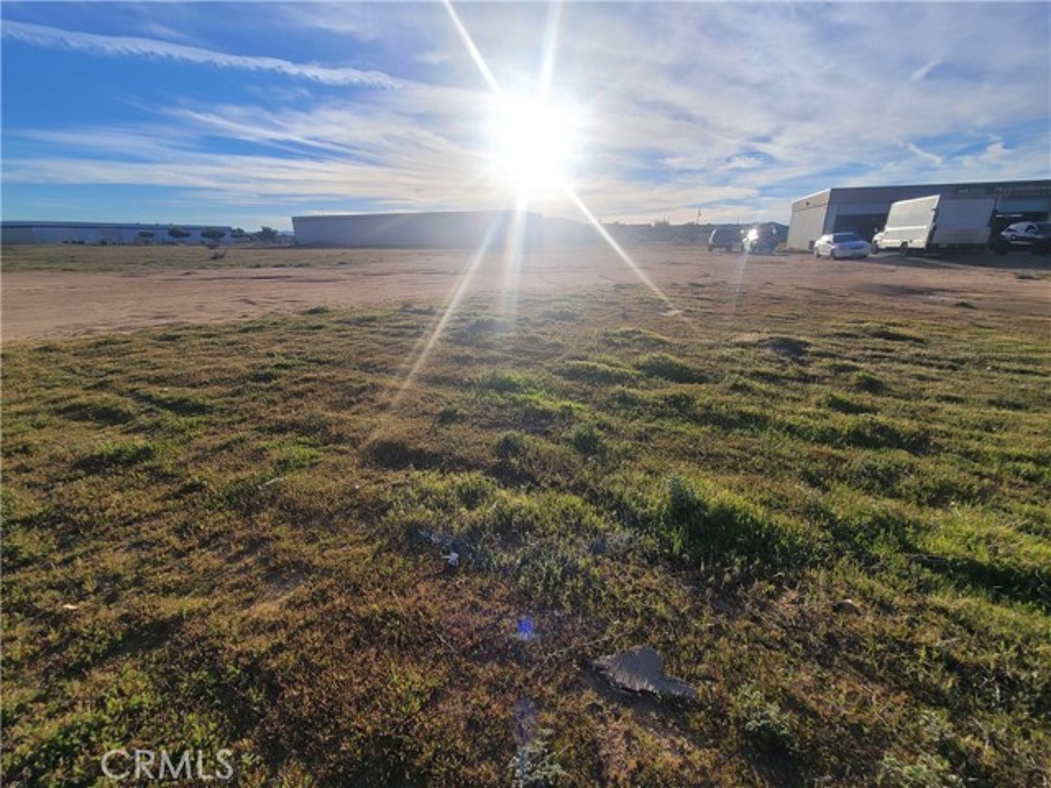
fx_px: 395
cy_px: 394
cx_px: 526
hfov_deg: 106.2
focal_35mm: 13
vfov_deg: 89.9
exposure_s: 1/2339
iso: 50
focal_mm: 2.2
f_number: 2.2
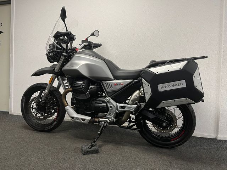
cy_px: 85
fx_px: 170
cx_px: 114
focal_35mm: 26
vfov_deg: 53.1
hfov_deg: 67.3
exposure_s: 1/50
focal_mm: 5.1
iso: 80
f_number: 1.6
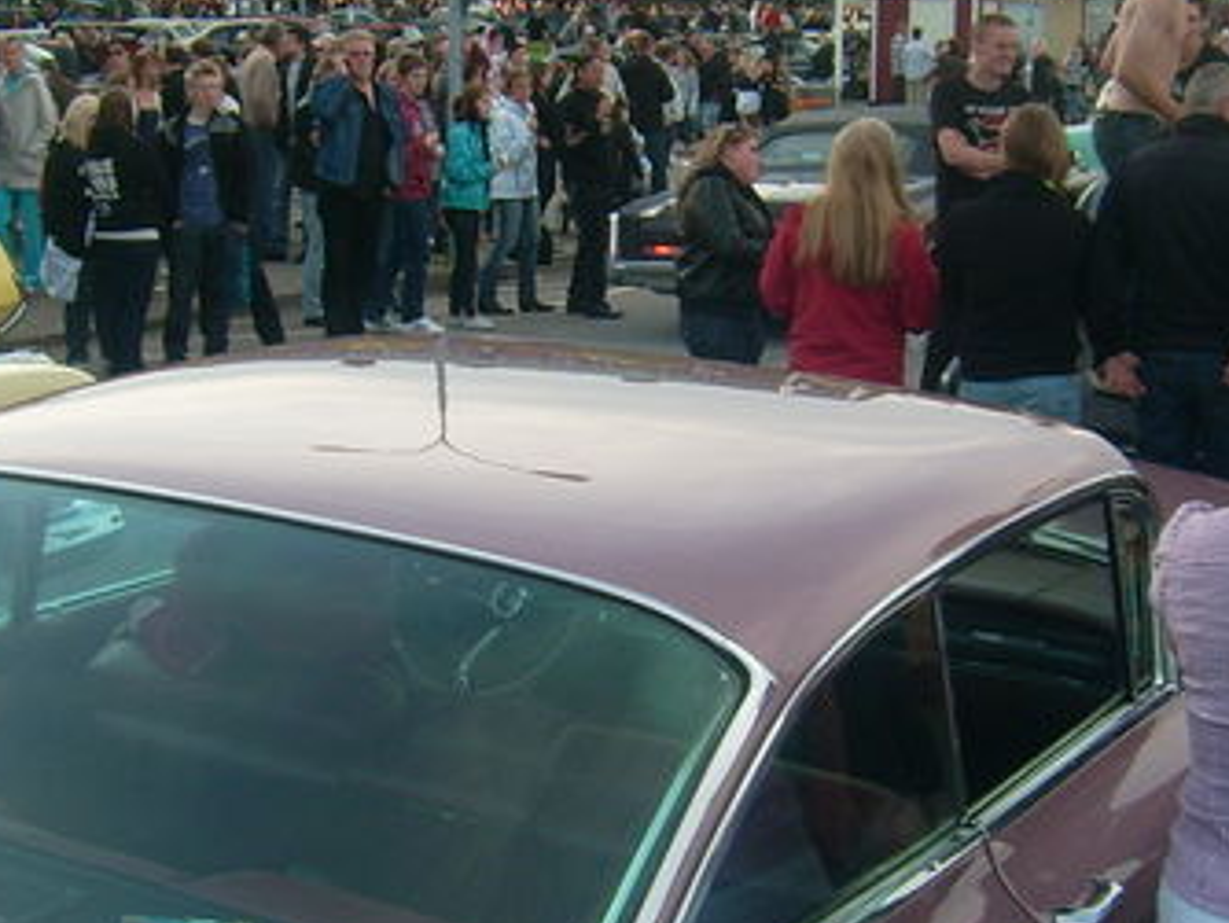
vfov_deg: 22.0
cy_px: 474
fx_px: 2380
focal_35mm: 67
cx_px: 596
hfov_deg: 28.9
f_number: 5.8
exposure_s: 1/84
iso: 50
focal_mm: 5.95
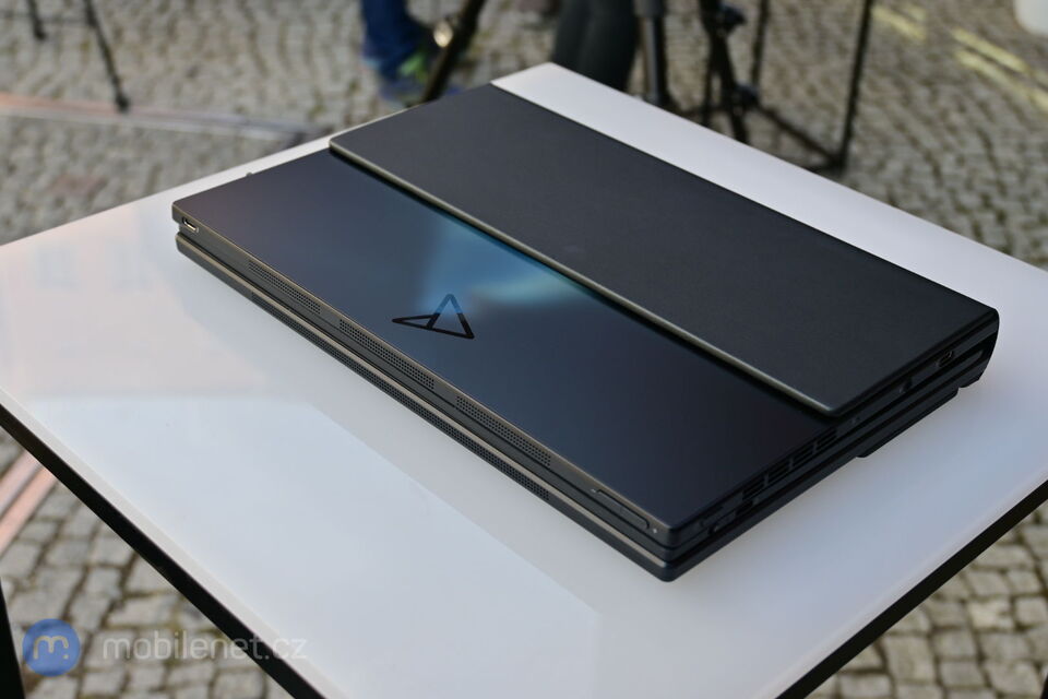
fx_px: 1375
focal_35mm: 47
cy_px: 350
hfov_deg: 41.7
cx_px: 524
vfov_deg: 28.5
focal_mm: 31.5
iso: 100
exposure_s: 1/125
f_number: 5.6
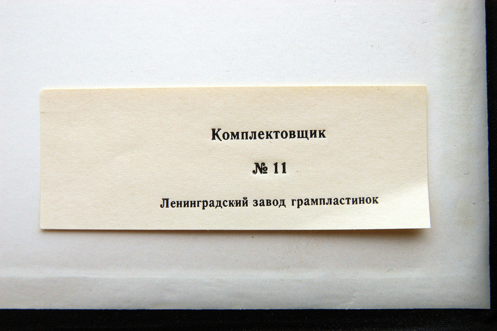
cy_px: 166
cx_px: 248
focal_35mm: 52
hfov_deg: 37.9
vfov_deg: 25.7
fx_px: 724
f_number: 5.6
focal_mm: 35
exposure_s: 1/125
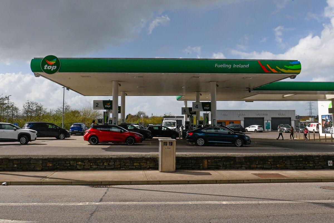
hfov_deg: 73.7
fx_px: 223
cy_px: 112
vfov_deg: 53.1
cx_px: 167
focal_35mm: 24
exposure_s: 1/400
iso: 280
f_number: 10
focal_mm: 24
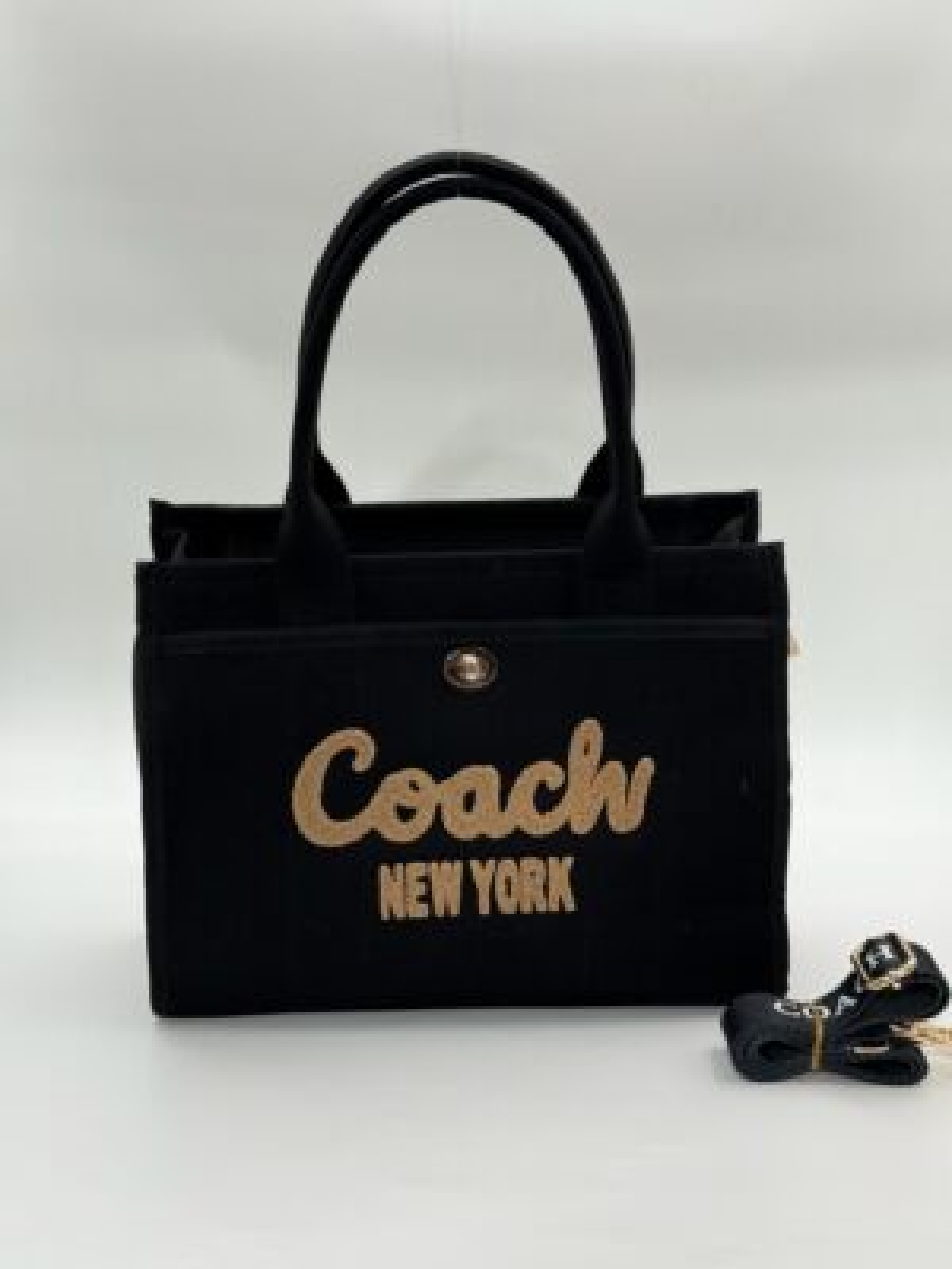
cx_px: 476
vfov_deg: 39.7
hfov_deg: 30.3
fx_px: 1760
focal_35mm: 48
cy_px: 634
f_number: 1.78
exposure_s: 1/663
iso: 64
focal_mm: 6.76
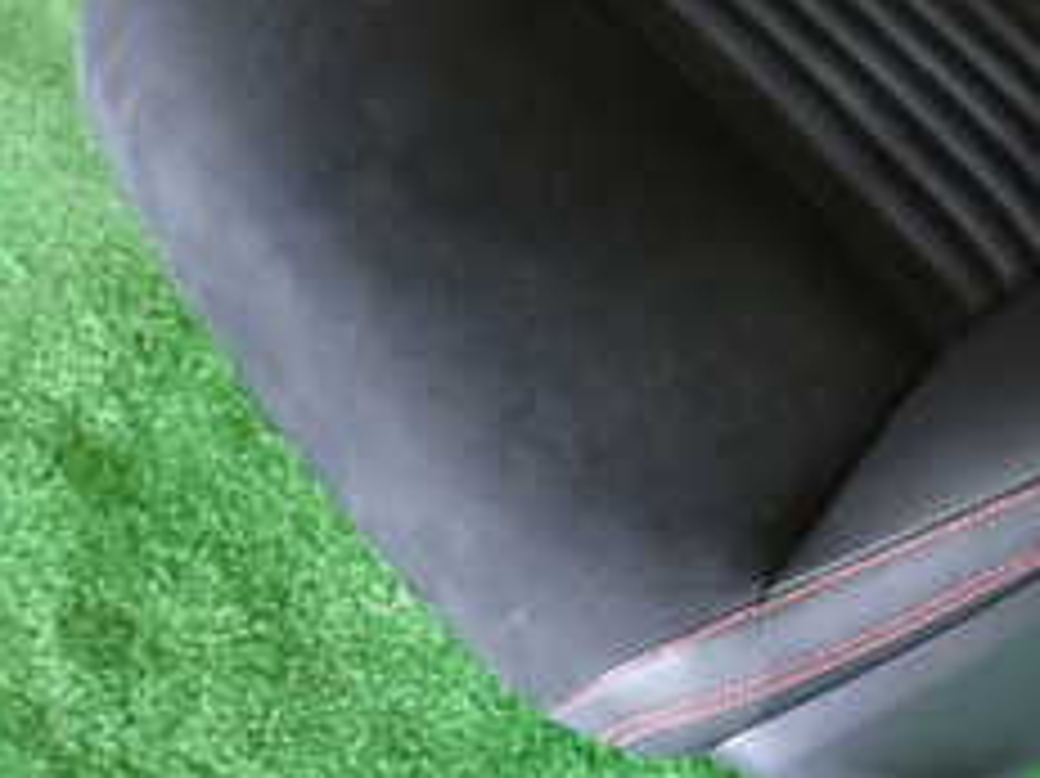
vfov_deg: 22.5
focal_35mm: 65
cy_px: 283
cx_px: 914
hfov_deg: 28.8
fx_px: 1952
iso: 400
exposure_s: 1/30
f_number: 2
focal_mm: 4.5
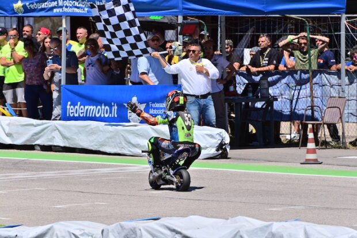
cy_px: 119
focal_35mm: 400
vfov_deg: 3.4
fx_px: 3968
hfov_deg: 5.2
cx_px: 178
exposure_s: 1/1250
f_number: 9
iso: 500
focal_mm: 400
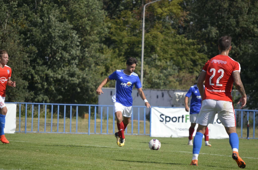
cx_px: 129
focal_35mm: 300
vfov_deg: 4.6
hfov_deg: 6.9
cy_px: 85
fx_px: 2145
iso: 400
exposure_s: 1/1600
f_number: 6.3
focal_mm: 200
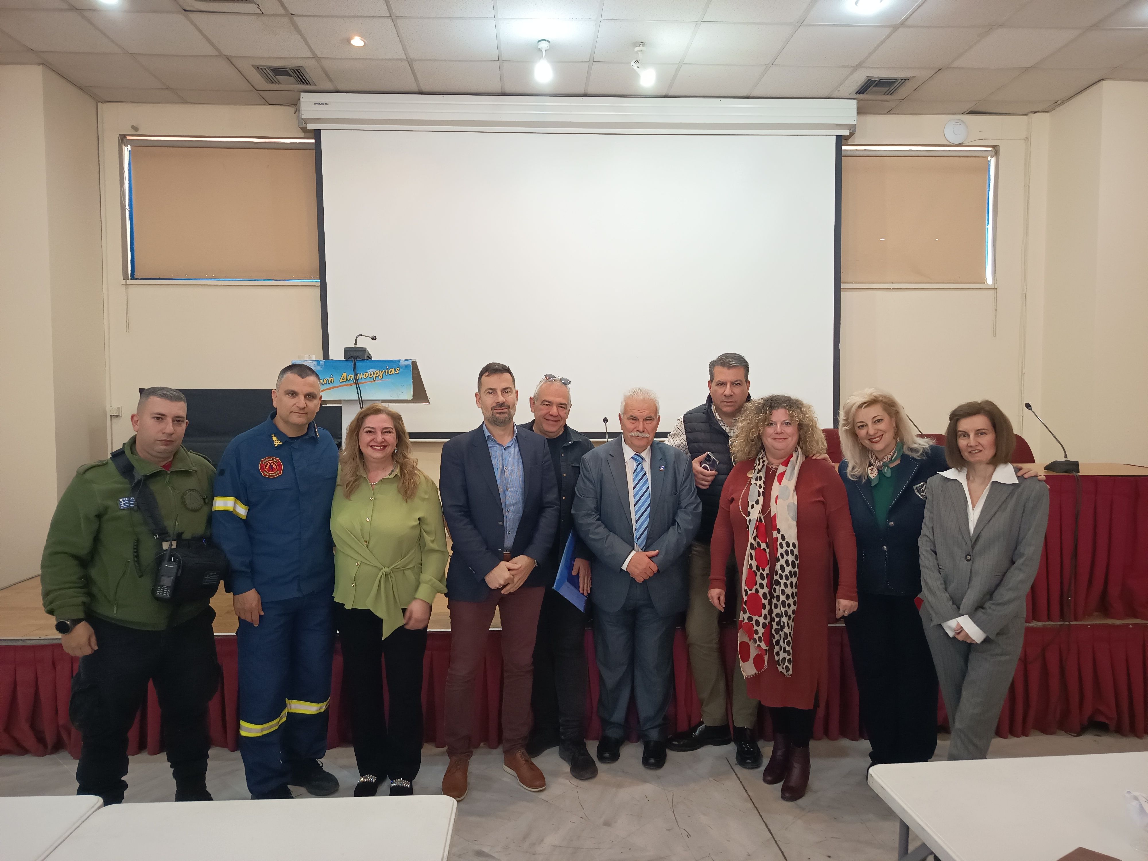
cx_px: 574
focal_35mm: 24
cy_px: 430
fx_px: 796
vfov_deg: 56.8
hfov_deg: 71.6
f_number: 1.7
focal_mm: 5.24
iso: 466
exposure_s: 1/25
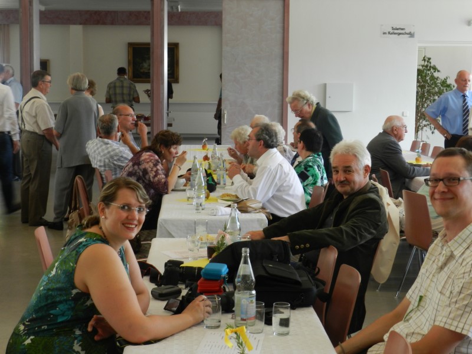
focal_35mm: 68
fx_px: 927
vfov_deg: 21.6
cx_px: 236
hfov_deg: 28.6
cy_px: 177
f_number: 4.7
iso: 180
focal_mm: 12.1
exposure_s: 1/30
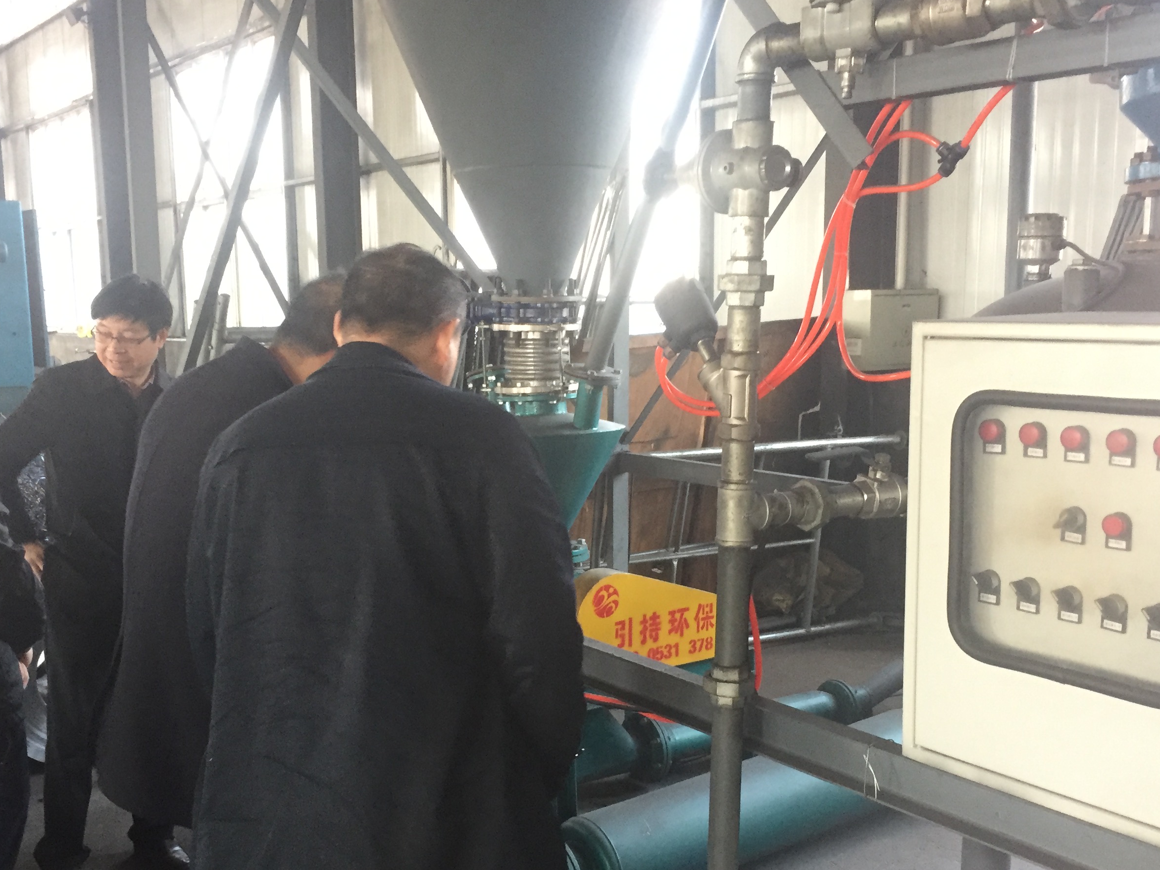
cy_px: 522
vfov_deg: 35.8
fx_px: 1341
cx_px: 520
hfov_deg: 46.7
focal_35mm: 40
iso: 250
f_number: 2.2
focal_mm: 4.15
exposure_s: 1/33
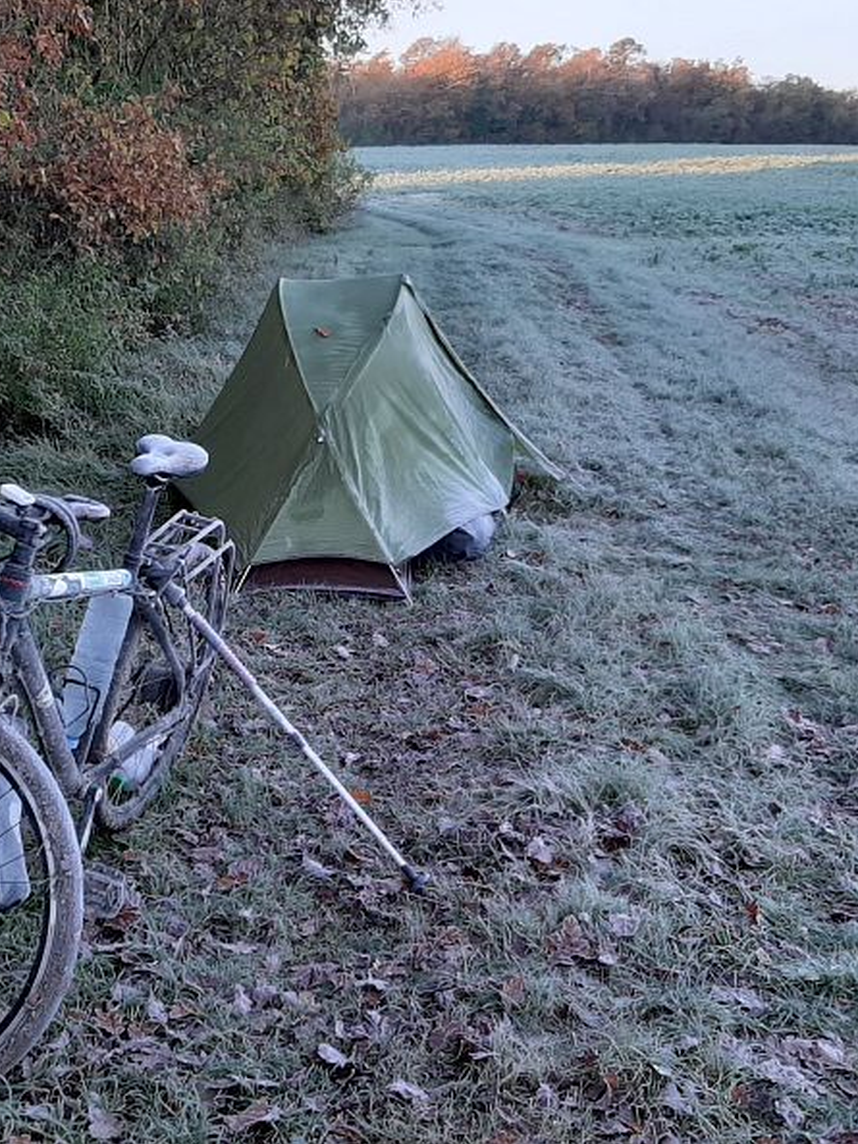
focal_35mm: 35
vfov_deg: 52.6
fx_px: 1156
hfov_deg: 40.4
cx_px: 308
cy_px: 571
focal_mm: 3.93
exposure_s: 1/120
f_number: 1.7
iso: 50
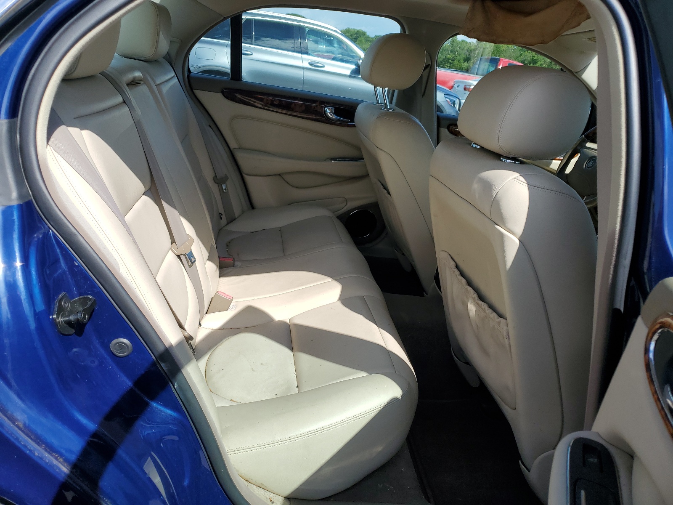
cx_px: 336
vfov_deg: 53.1
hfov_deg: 67.3
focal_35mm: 26
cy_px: 252
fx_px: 505
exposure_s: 1/2500
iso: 50
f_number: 1.5
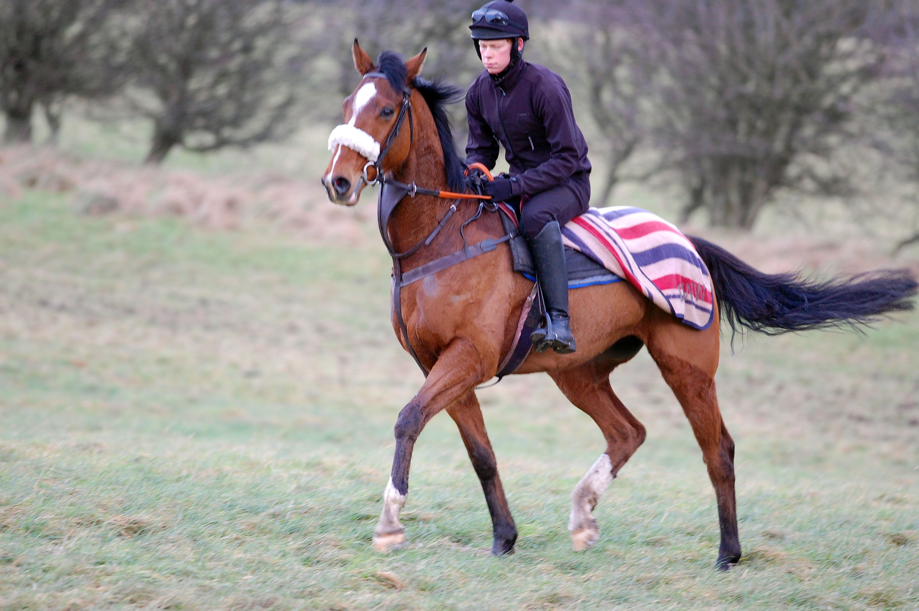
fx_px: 11477
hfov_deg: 4.6
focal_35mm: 450
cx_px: 460
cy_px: 306
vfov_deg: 3.0
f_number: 4
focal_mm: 300
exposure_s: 1/200
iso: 800
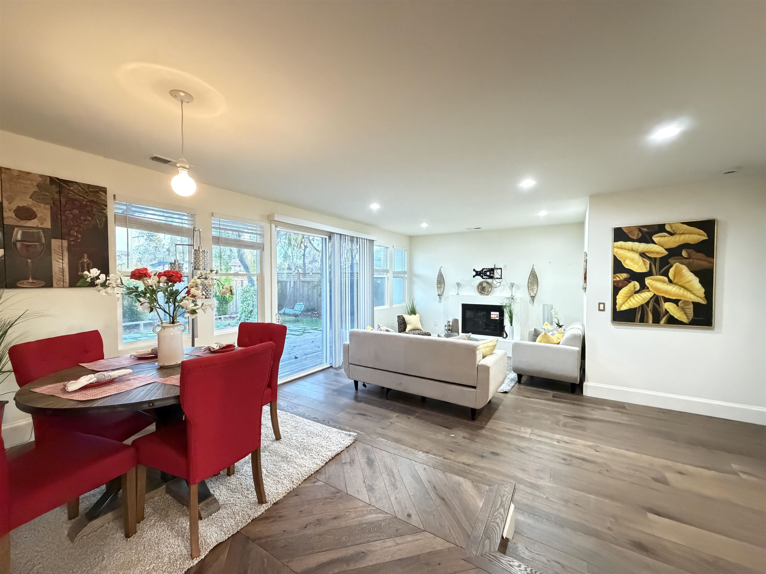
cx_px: 383
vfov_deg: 85.7
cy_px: 287
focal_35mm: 14
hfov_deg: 102.1
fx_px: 310
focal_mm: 2.22
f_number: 2.2
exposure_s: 1/60
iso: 1250
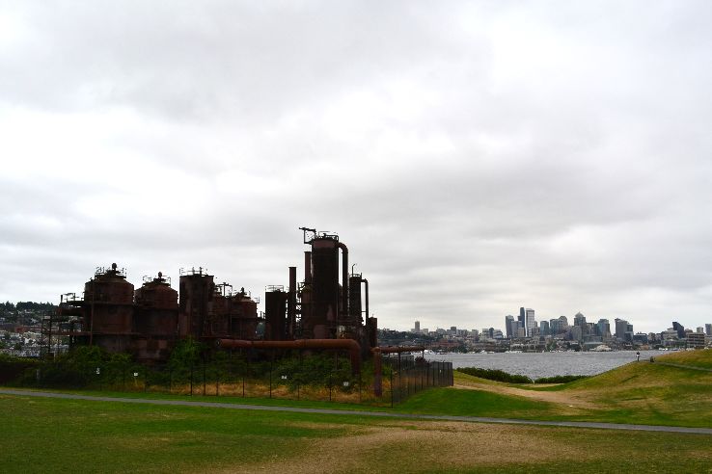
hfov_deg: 61.9
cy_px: 237
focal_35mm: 30
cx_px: 356
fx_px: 593
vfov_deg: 43.6
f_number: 10
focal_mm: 20
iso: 400
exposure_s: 1/250
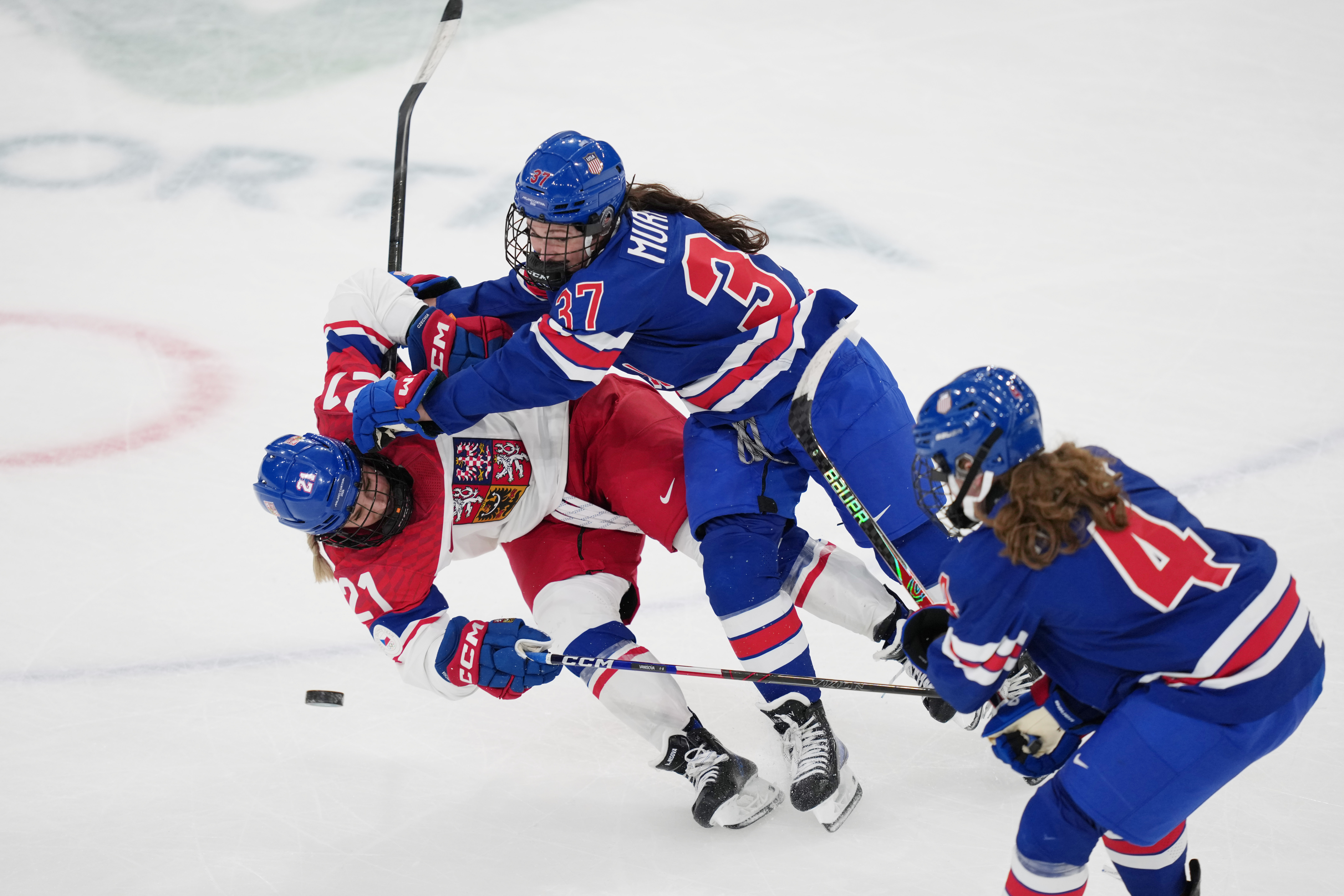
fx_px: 14932
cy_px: 448
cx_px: 672
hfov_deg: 5.2
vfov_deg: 3.4
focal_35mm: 400
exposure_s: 1/2500
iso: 1600
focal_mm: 400
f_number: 2.8
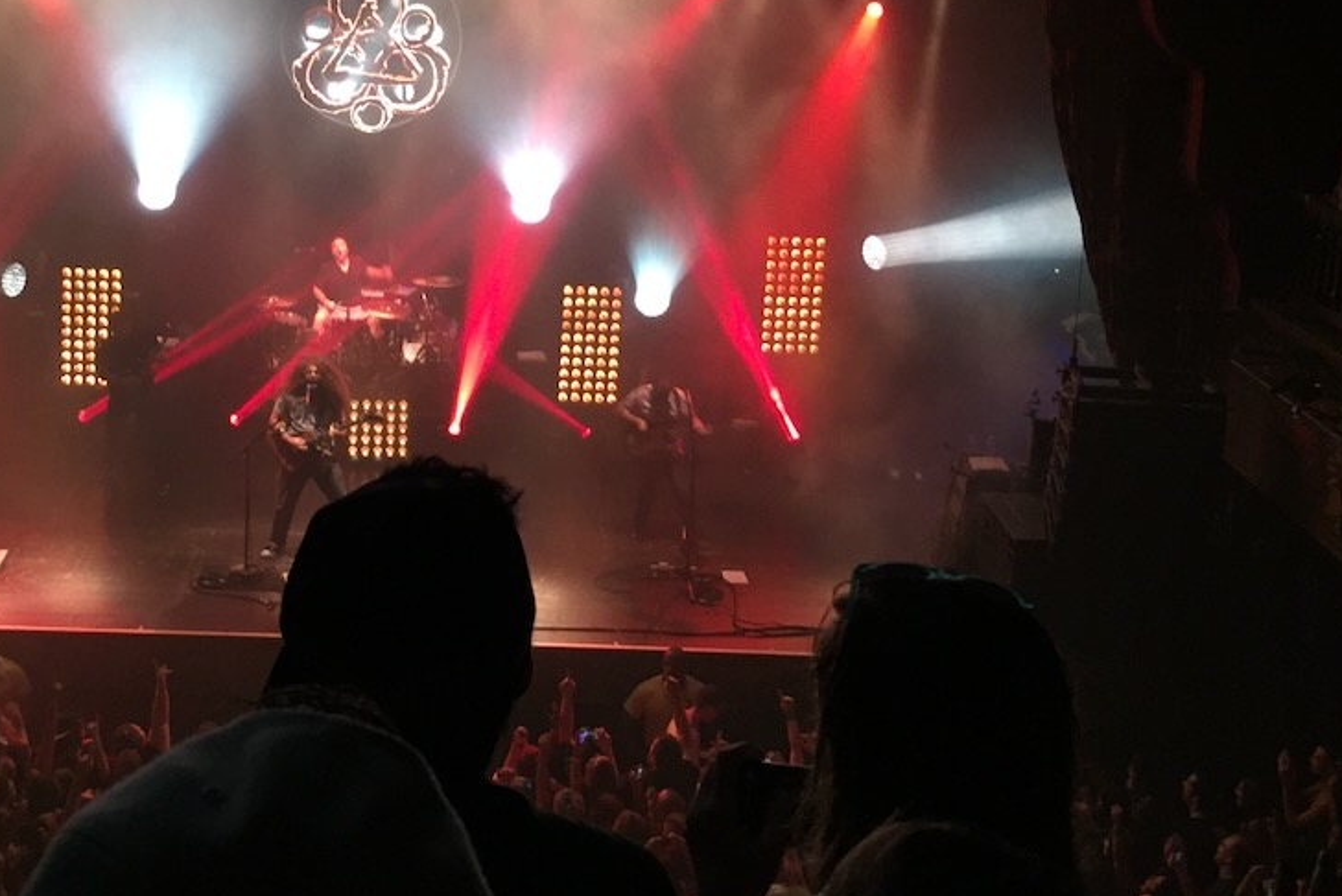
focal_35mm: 53
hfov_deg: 37.3
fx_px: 1976
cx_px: 509
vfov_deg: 25.2
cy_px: 225
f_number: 2.2
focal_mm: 4.15
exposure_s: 1/30
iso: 200
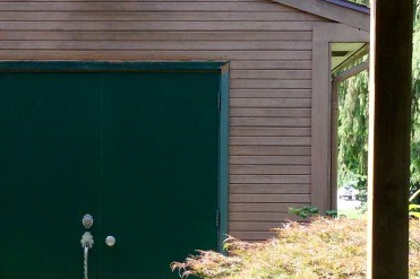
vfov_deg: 15.3
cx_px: 160
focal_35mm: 89
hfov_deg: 22.8
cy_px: 175
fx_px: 1038
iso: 25
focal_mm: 3.3
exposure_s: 1/212
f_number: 2.4
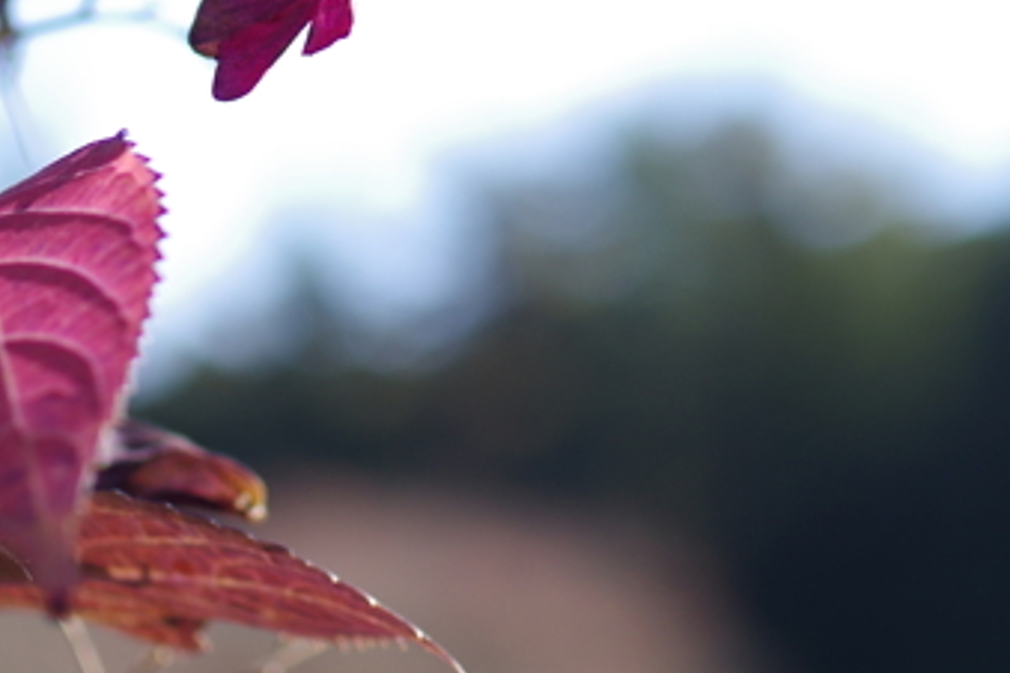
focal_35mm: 157
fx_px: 4404
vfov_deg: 8.6
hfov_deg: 13.1
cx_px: 423
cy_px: -176
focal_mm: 35
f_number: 2.8
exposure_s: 1/500
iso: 100
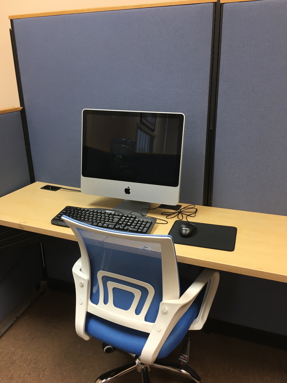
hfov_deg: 48.2
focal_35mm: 29
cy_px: 192
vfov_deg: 61.7
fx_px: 321
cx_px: 144
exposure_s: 1/30
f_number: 2.2
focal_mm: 4.15
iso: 50
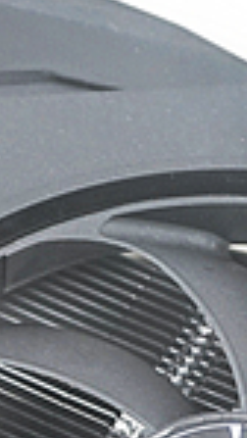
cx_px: -385
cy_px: 522
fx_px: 4231
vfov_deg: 5.9
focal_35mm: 364
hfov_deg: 3.3
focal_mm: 53
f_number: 5
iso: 100
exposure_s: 1/125
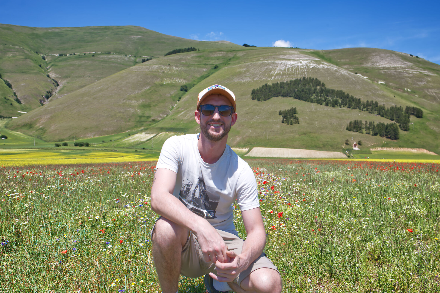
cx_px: 218
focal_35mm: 36
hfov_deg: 53.1
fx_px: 440
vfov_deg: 36.9
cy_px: 147
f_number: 10
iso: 100
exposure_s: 1/125
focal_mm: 35
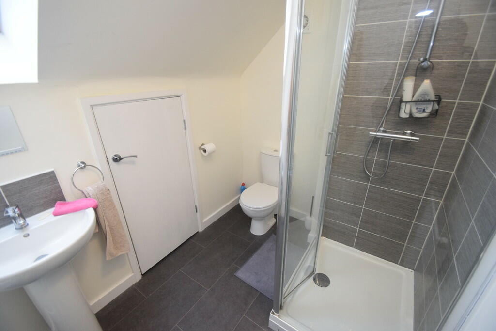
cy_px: 166
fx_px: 207
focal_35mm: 15
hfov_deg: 100.4
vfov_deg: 77.3
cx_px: 248
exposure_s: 1/60
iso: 1400
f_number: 3.5
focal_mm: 10
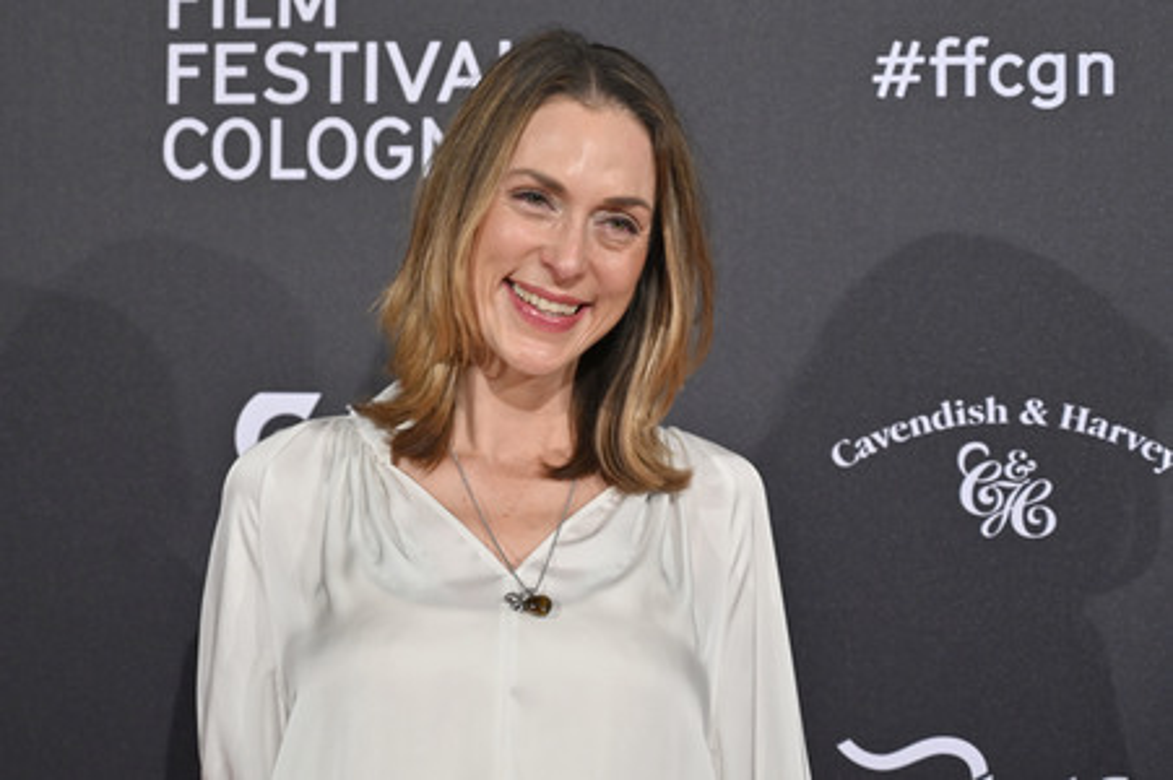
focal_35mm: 70
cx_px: 586
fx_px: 2279
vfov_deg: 19.4
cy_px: 390
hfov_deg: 28.9
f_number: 4
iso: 1000
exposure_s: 1/200
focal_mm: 70
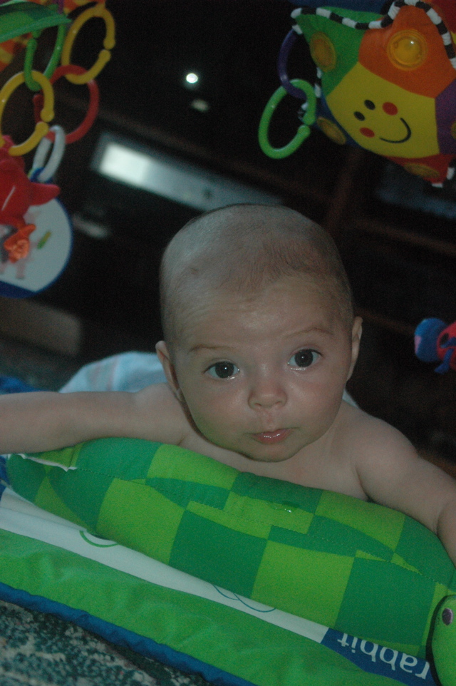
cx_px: 228
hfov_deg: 22.6
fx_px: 1142
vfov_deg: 33.4
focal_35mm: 60
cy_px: 343
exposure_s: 1/60
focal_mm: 40
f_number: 5
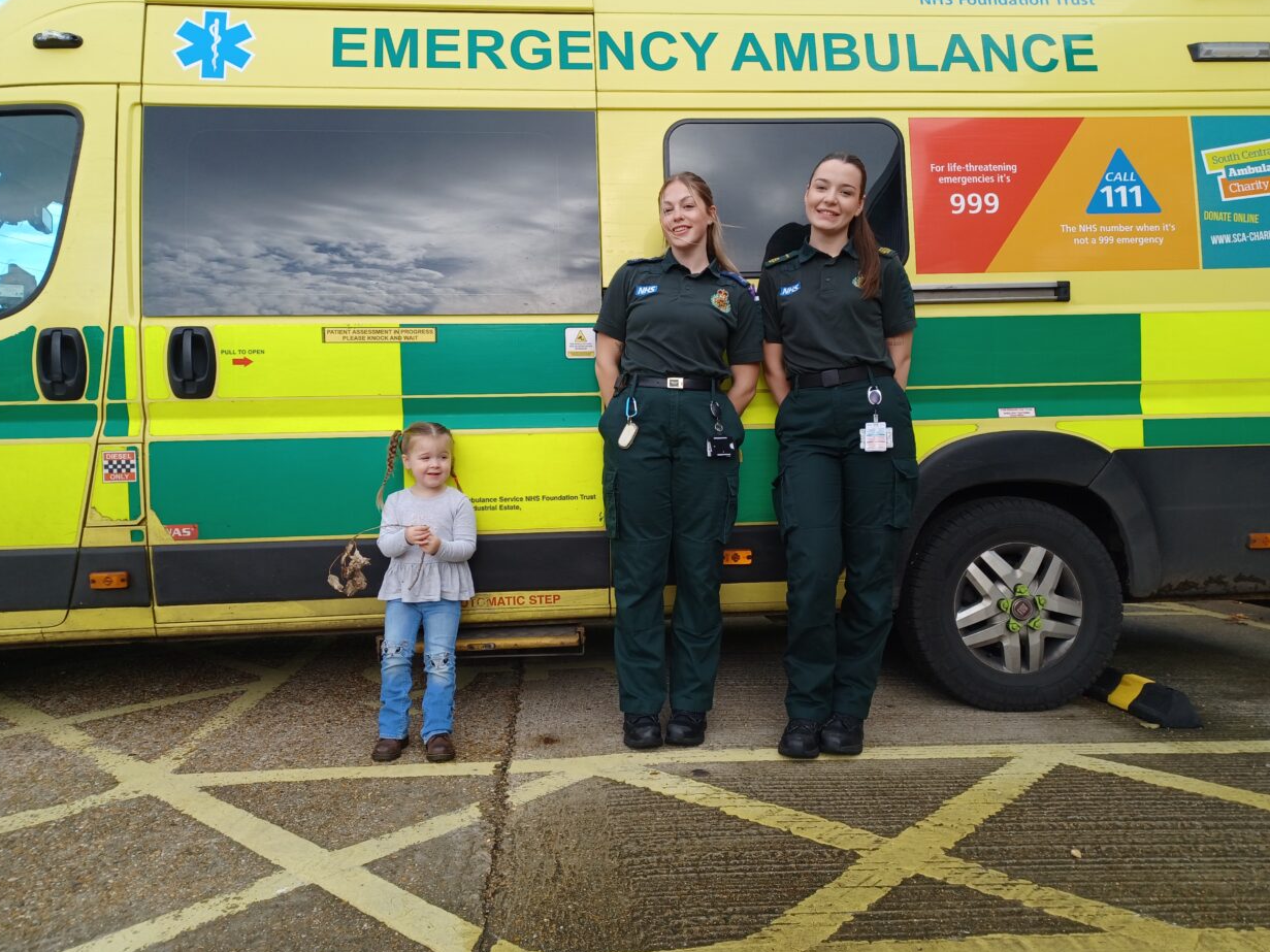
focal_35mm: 26
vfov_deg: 53.1
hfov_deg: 67.3
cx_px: 644
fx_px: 954
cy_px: 469
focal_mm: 4.6
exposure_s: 1/118
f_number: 1.8
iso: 32
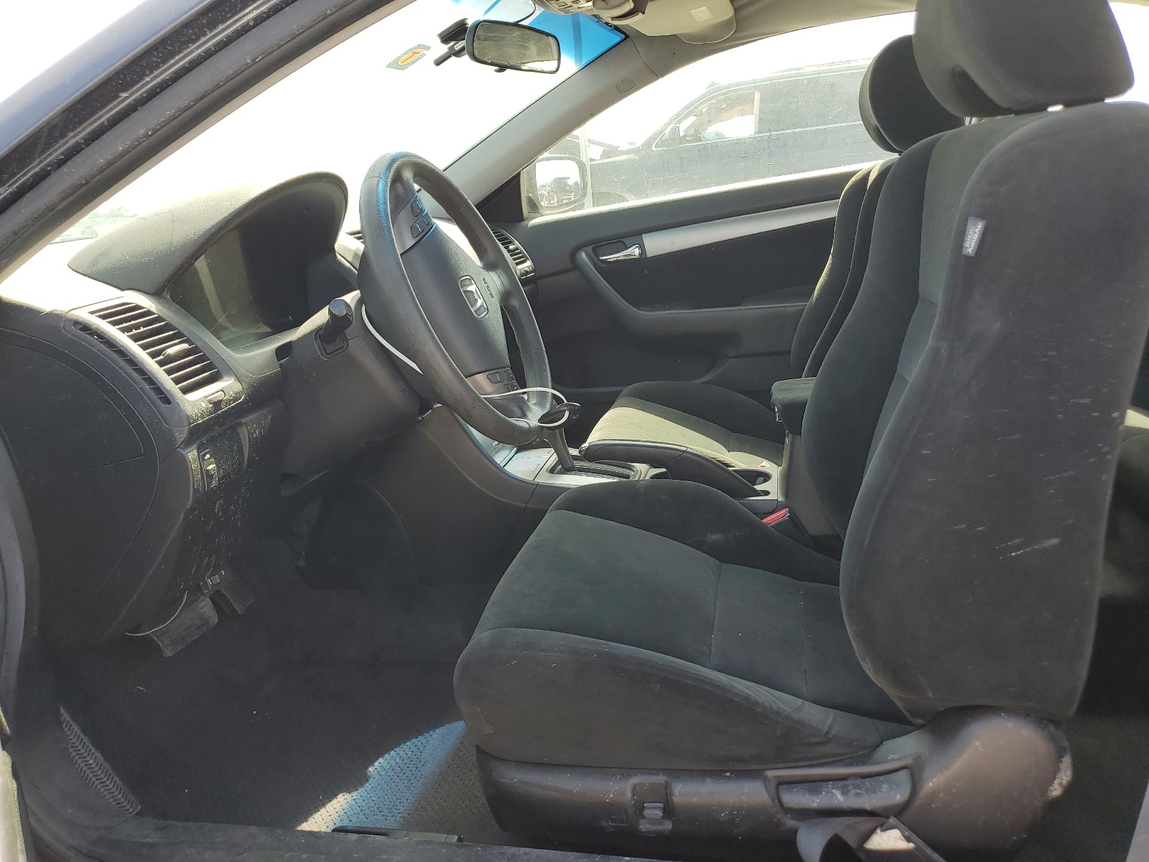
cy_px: 431
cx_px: 574
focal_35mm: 26
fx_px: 863
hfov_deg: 67.3
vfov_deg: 53.1
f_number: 1.5
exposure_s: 1/345
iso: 50
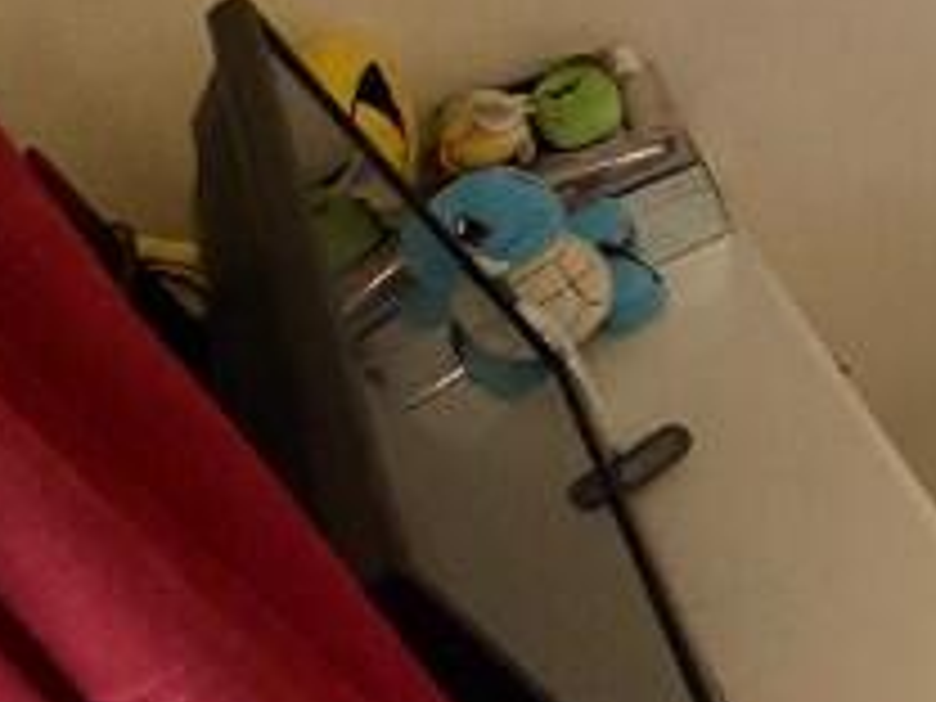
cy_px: -306
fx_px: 1866
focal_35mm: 69
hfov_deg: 15.6
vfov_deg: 19.1
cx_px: 2200
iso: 400
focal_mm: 2.22
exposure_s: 1/60
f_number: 2.2
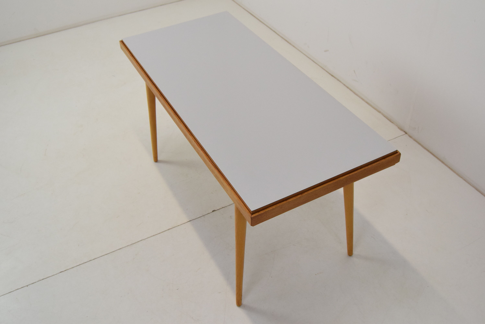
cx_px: 242
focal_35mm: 36
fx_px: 485
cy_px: 162
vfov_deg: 36.9
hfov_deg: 53.1
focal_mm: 24
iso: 1600
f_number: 8
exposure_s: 1/250
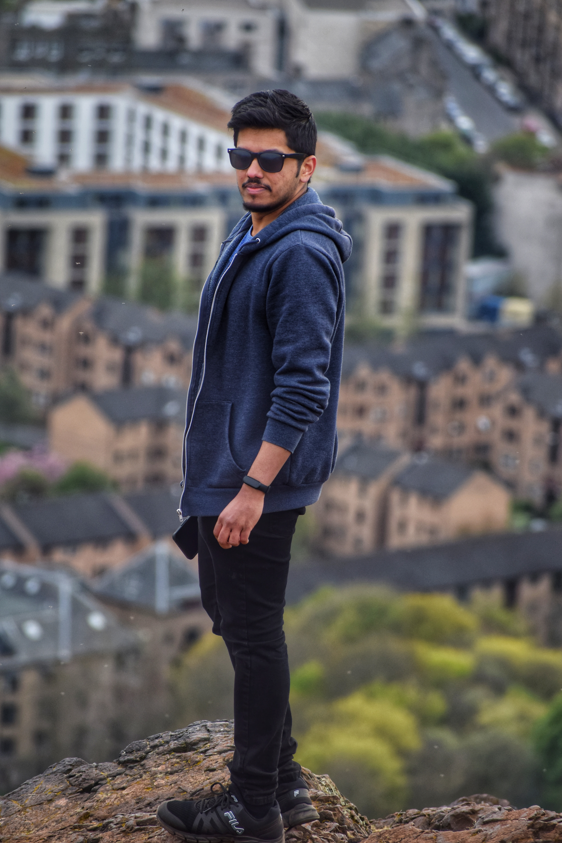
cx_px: 285
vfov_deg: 5.6
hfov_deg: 3.8
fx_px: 8571
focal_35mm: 366
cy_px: 425
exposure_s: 1/400
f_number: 8
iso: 320
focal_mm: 240
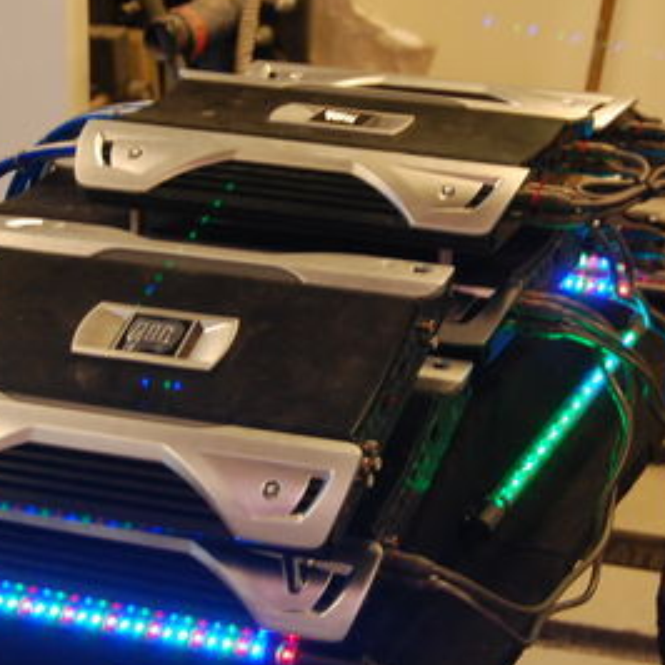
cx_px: 362
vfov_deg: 16.7
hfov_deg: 16.7
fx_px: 2260
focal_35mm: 104
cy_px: 310
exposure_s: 1/15
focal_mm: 34
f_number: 4.5
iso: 800
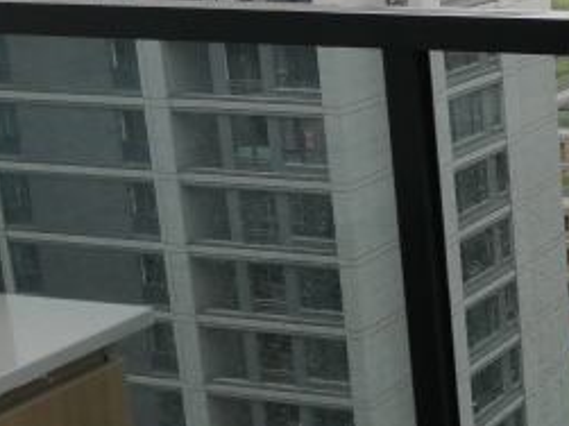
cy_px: 161
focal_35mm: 86
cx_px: 848
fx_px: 1413
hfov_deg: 19.8
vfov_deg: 17.1
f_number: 1.8
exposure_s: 1/640
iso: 50
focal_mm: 3.96
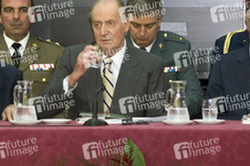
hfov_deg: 5.0
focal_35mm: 411
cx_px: 118
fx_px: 2851
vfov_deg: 3.3
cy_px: 80
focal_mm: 125
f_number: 4.3
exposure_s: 1/200
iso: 500
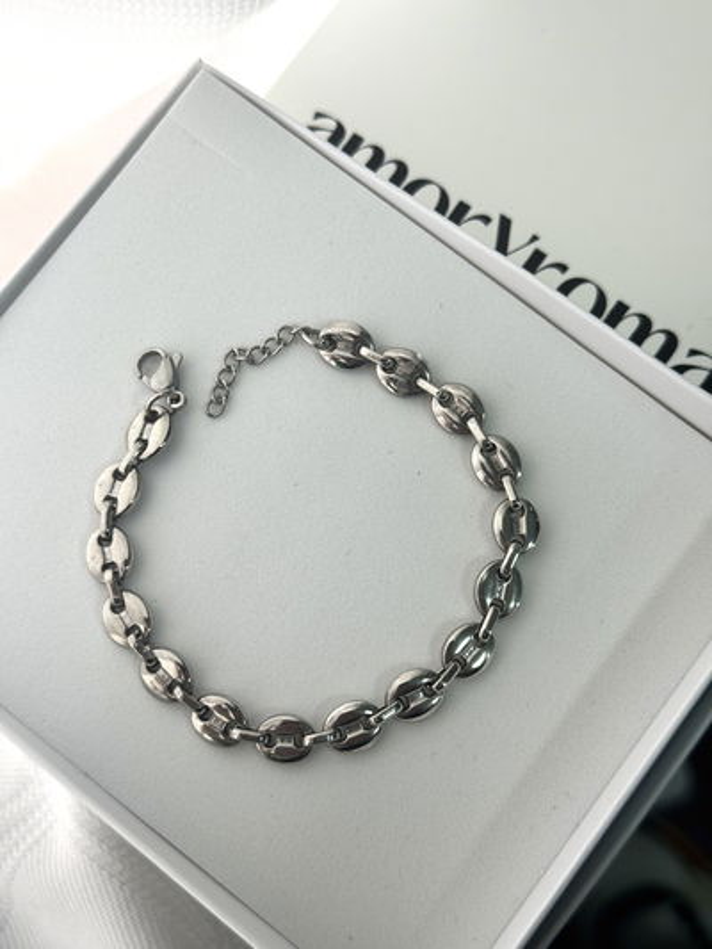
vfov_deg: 39.6
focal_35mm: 48
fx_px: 1316
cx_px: 356
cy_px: 474
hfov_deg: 30.3
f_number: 1.78
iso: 64
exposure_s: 1/100
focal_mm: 6.76
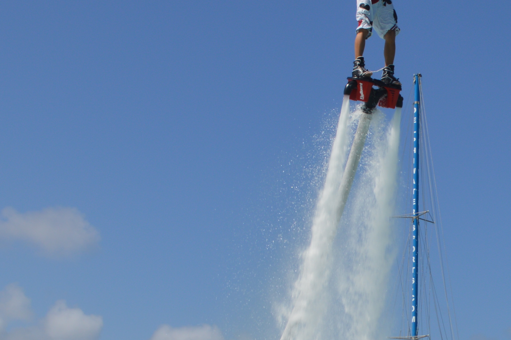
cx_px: 437
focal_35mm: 97
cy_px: 253
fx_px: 1376
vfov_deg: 14.0
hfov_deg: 20.7
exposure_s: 1/400
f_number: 10
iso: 100
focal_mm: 22
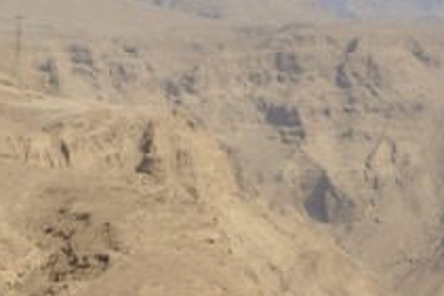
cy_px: 1161
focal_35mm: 182
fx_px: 2246
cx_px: -235
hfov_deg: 10.8
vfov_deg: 6.3
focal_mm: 24
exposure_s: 1/250
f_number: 9
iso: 100
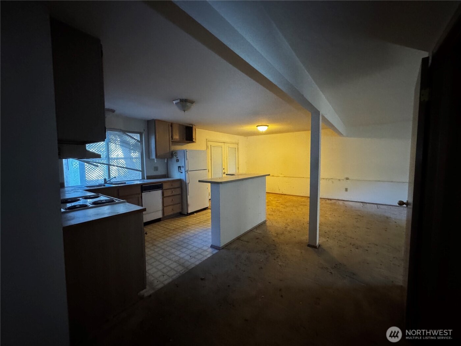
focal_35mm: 14
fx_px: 186
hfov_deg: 102.1
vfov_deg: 85.7
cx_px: 230
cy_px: 173
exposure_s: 1/40
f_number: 2.2
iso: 1000
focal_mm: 2.22
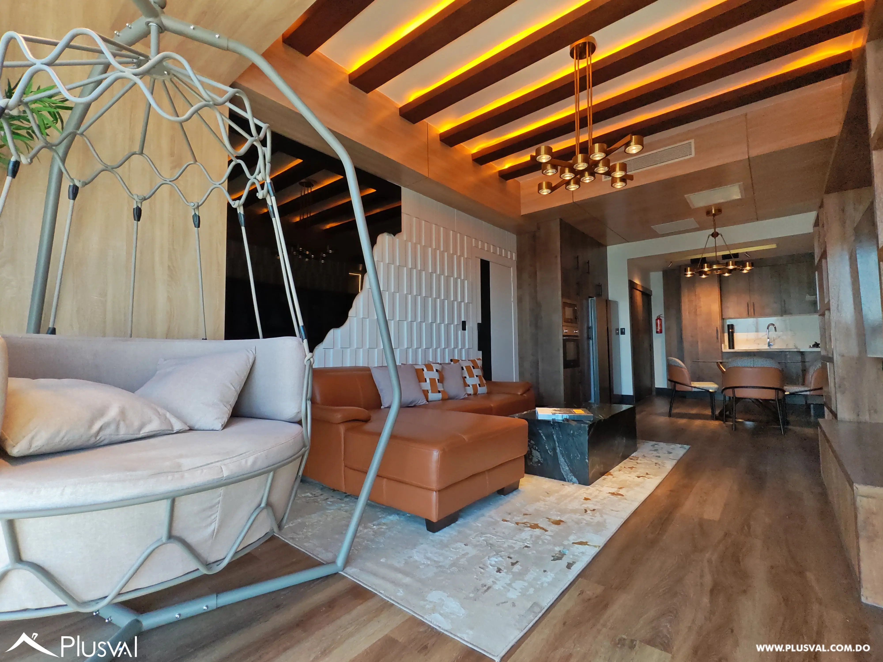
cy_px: 331
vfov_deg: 78.1
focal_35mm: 16
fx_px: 408
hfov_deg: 94.5
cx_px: 442
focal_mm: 1.96
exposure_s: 1/100
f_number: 2.2
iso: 100
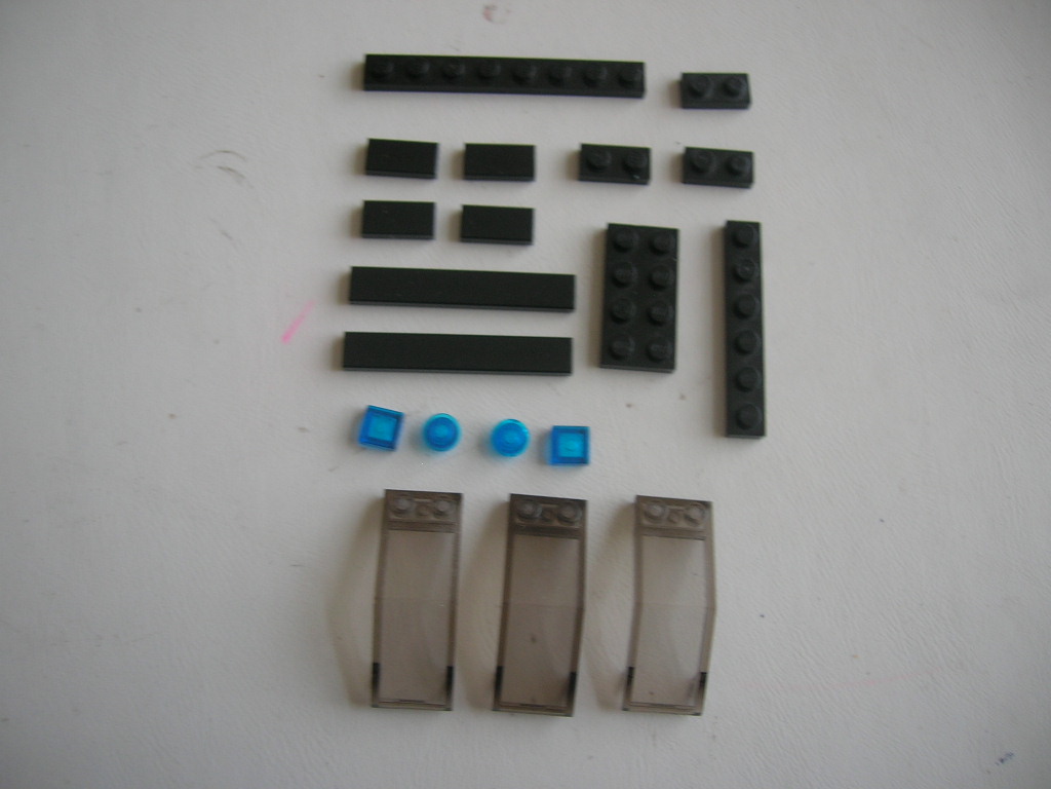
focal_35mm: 34
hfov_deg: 54.0
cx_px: 526
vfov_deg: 41.8
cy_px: 394
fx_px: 1032
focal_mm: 5.7
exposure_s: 1/18.3
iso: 50
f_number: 2.9
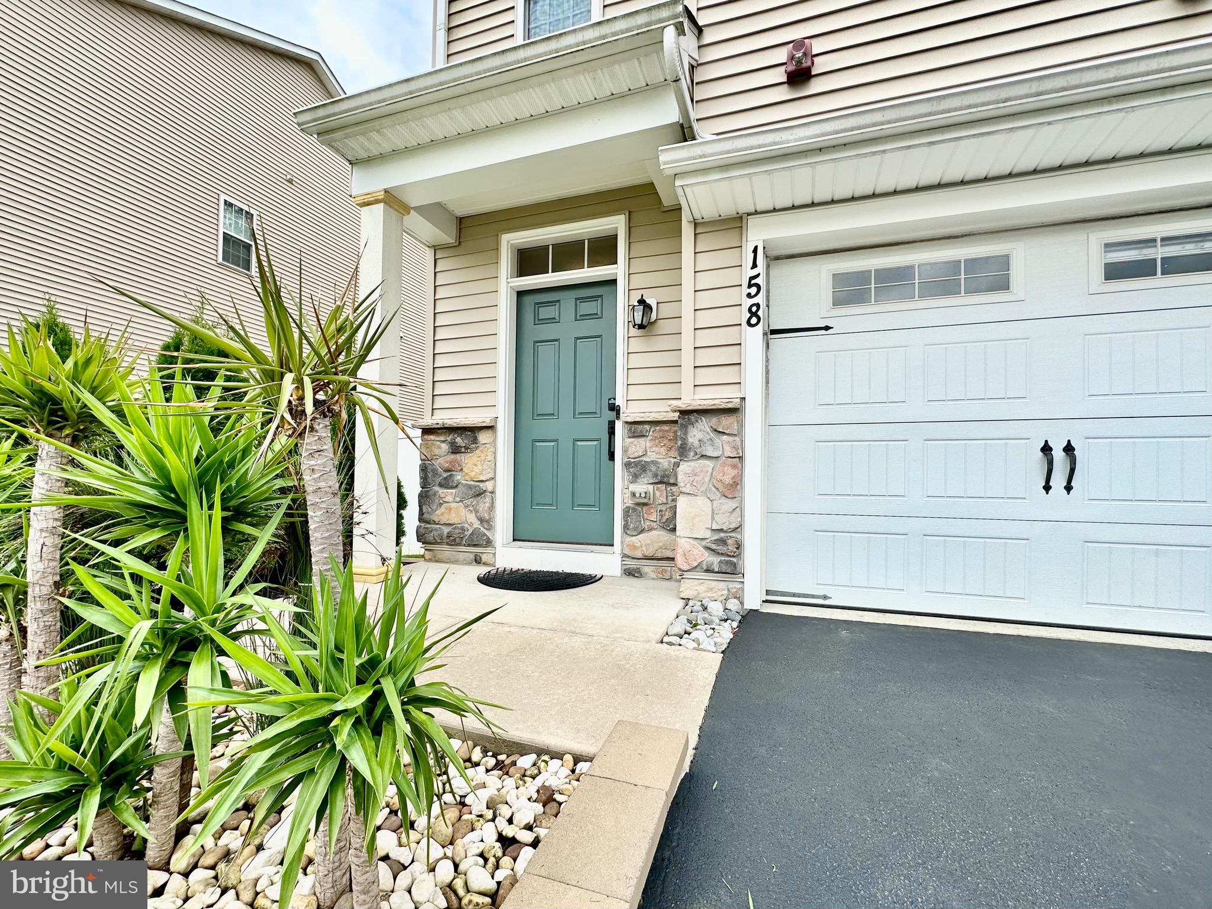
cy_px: 454
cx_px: 606
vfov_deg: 85.7
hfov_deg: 102.1
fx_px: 490
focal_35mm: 14
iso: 40
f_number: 2.2
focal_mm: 2.22
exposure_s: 1/711
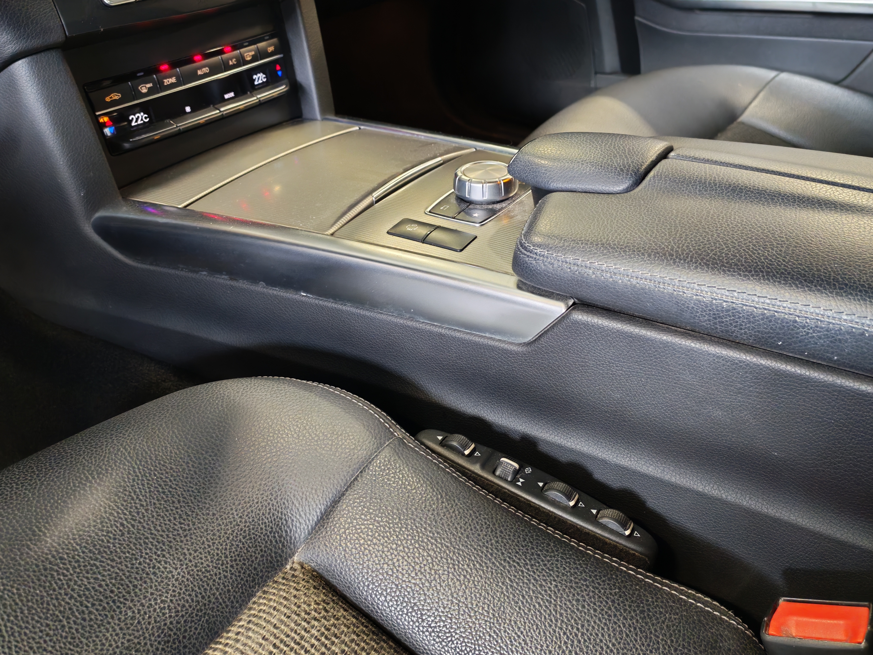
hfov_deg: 58.4
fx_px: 782
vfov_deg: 45.4
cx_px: 436
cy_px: 328
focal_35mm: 31
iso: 1250
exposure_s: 1/50
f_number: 1.9
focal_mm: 6.12
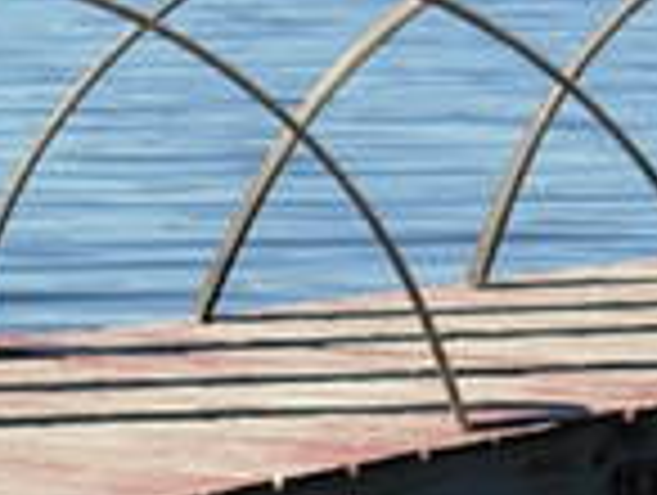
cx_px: 284
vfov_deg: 3.6
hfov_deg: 4.8
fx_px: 7775
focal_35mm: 409
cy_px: 518
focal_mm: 19.1
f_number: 4.3
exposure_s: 1/527
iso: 64
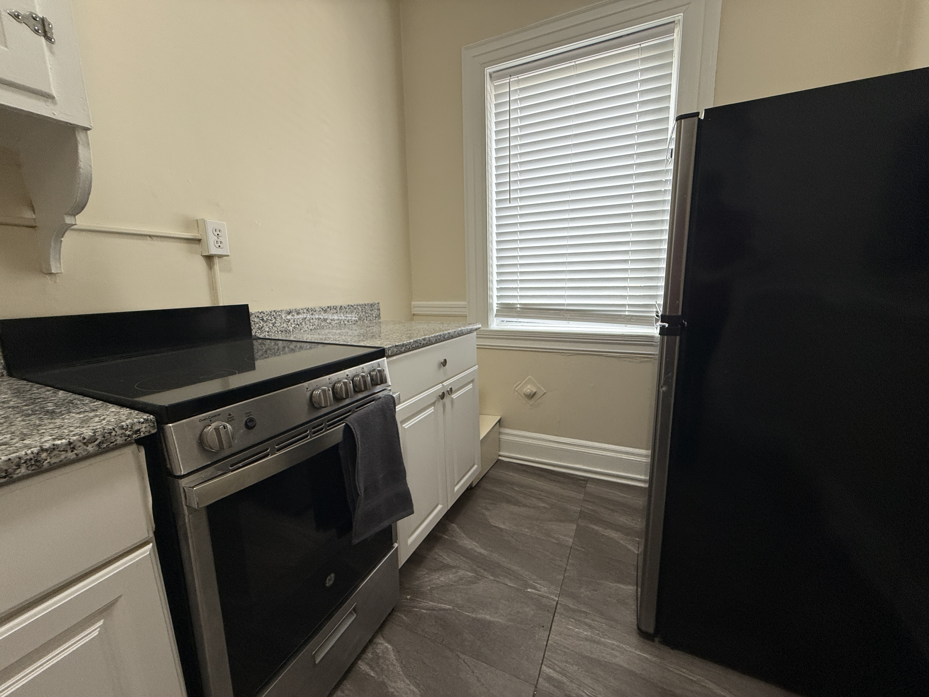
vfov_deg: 85.7
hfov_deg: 102.1
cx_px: 464
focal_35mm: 14
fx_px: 376
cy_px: 348
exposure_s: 1/120
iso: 200
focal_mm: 2.22
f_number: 2.2
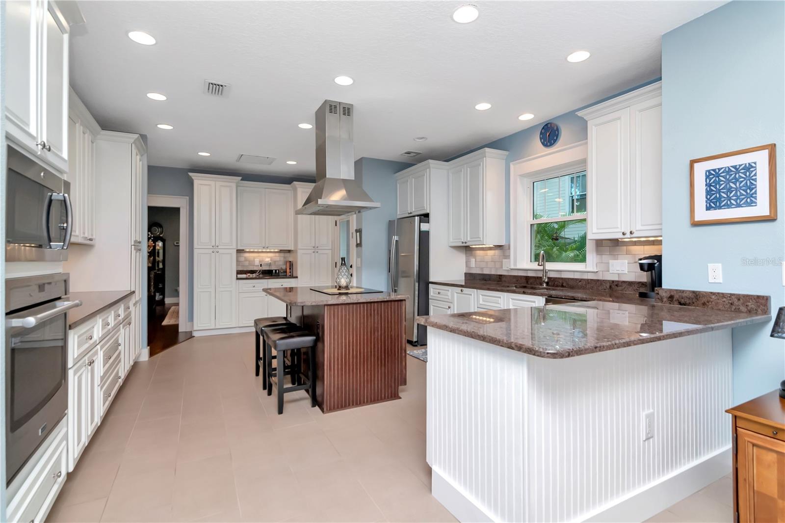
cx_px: 392
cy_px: 262
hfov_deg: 95.0
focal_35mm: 16
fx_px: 360
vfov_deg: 72.0
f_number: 7.1
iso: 1000
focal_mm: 11
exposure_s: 1/200
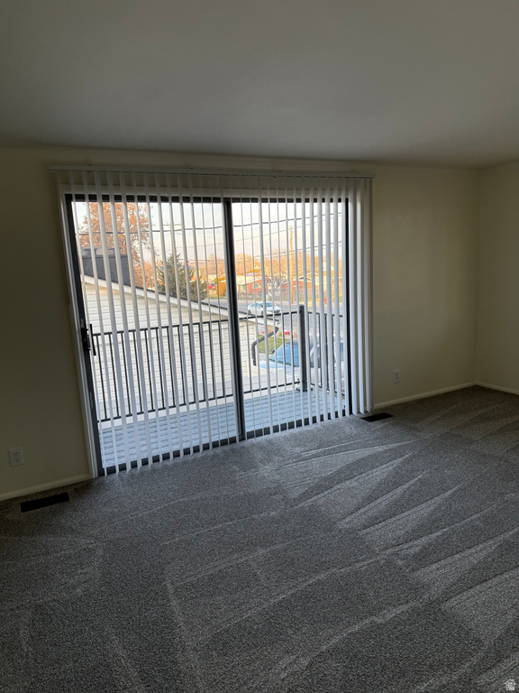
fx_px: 480
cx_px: 260
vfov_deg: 71.6
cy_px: 346
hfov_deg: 56.8
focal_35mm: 24
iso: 100
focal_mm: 6.76
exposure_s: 1/345
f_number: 1.78
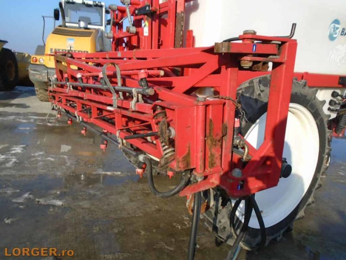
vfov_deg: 53.1
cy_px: 130
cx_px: 173
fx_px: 260
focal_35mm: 26
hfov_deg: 67.3
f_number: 3.2
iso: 100
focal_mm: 4.6
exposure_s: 1/400
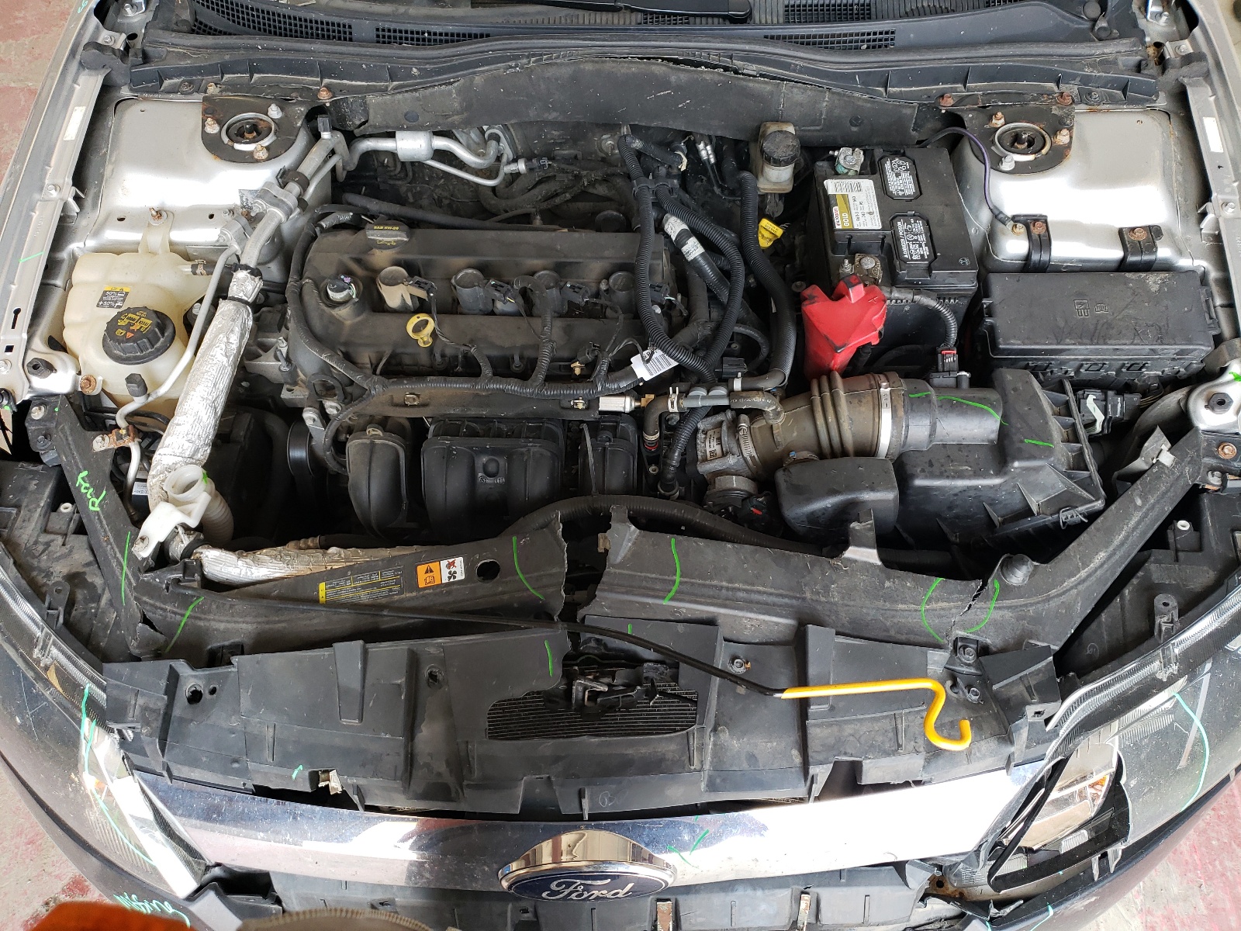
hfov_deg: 67.3
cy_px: 466
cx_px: 620
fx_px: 932
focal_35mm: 26
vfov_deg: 53.1
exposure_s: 1/120
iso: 86
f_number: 1.5
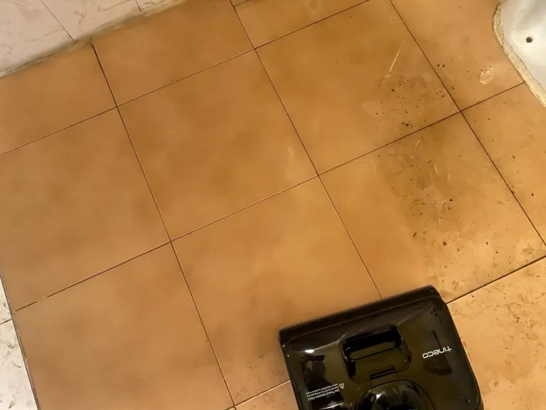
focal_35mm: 26
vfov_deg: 53.1
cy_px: 205
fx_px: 410
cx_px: 273
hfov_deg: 67.3
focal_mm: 4.25
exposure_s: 1/33
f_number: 1.8
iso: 400
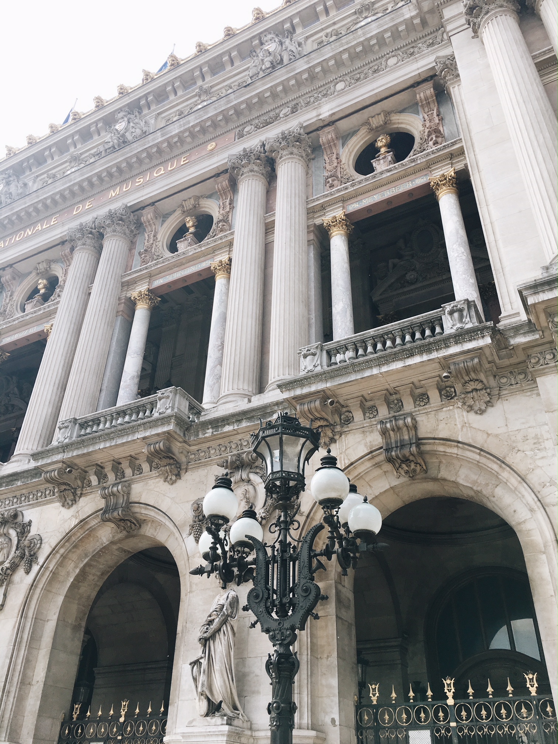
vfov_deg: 61.7
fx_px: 623
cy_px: 372
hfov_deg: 48.2
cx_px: 279
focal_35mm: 29
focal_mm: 4.15
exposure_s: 1/437
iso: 25
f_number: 2.2
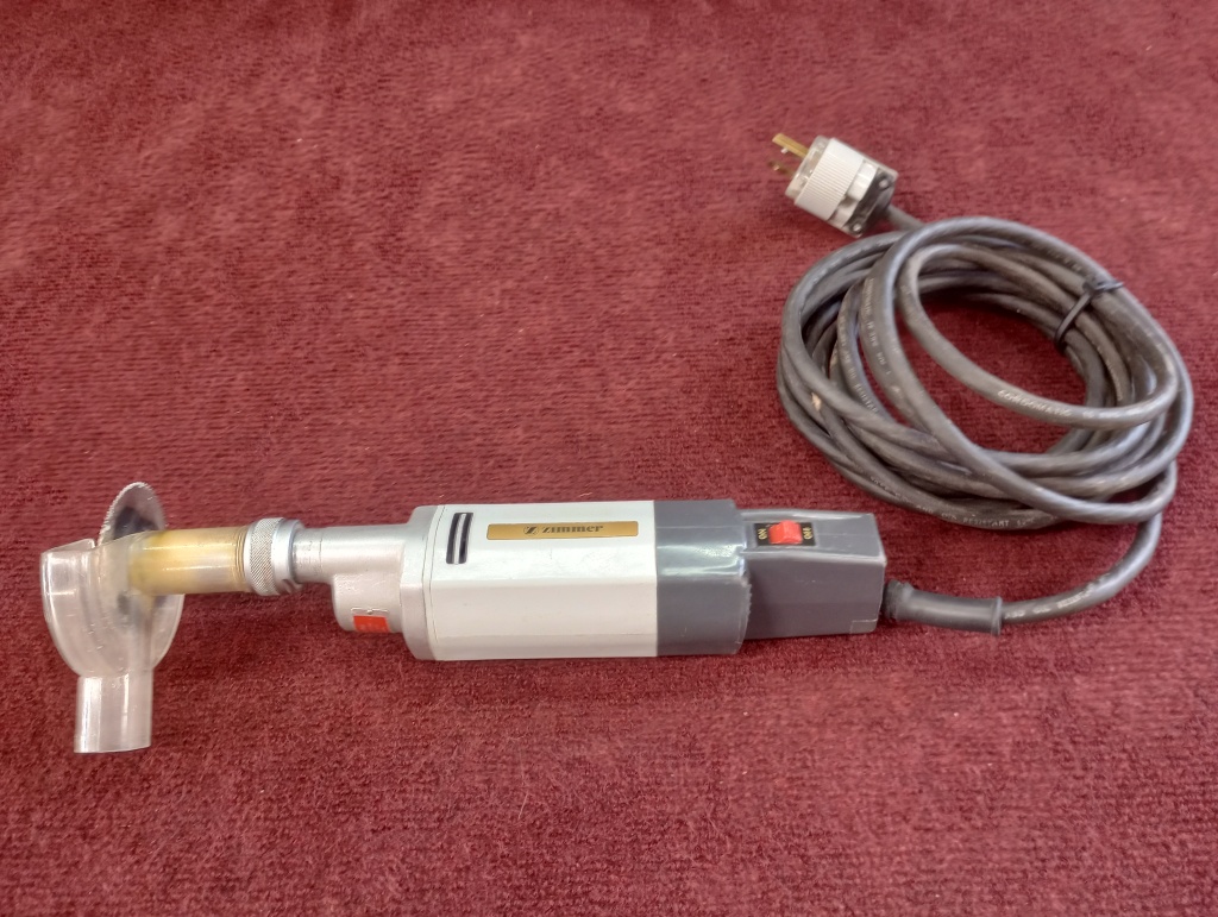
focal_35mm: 28
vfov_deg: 49.9
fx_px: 987
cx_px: 609
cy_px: 458
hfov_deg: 63.4
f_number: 1.8
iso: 667
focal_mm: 4.27
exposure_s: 1/30
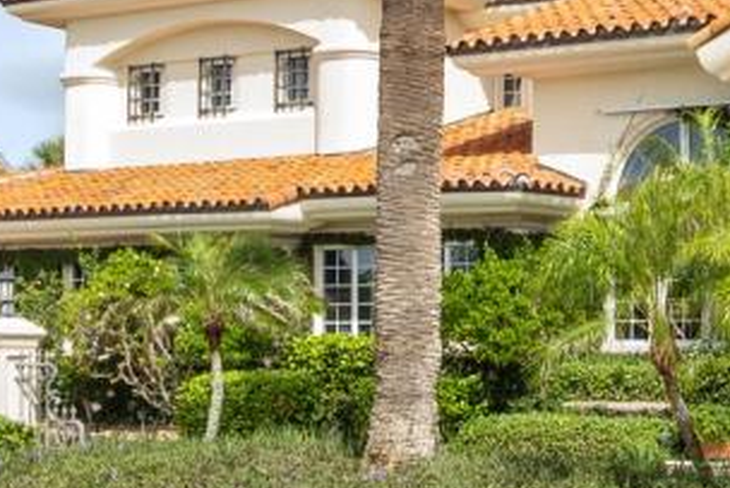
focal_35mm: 64
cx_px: 876
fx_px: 1298
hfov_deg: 27.6
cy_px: -77
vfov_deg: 20.1
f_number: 9
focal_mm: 12
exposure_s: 1/160
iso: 200
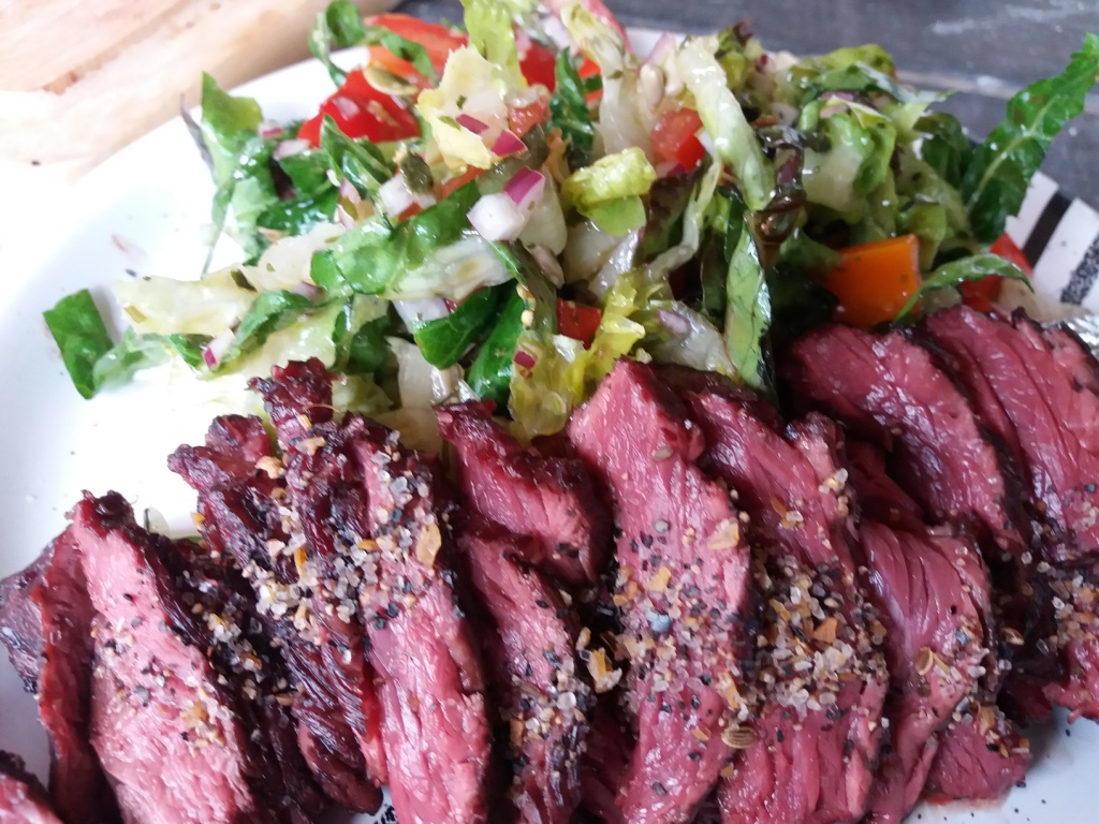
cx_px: 550
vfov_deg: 49.7
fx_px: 889
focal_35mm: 28
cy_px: 412
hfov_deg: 63.4
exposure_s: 1/25
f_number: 1.9
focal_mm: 3.7
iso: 200
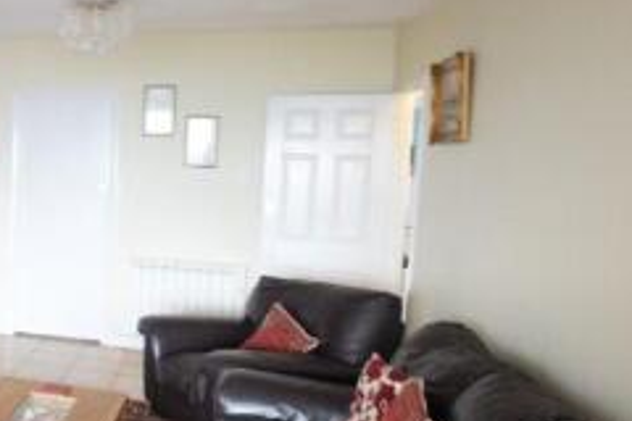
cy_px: 212
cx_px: -93
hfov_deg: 37.8
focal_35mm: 41
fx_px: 720
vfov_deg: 32.6
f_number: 3.5
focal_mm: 10
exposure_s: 1/15
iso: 360
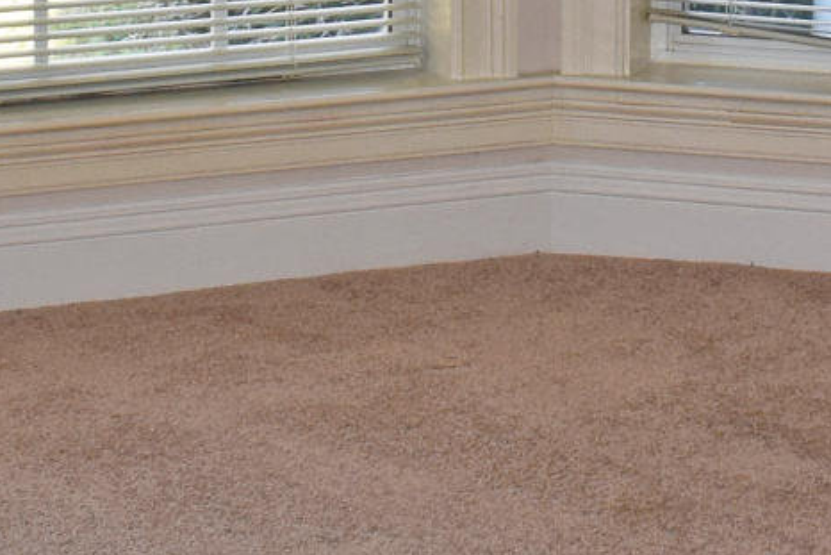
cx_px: 729
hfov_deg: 10.6
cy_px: -516
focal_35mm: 193
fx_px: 4456
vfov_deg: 6.9
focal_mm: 20
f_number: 5.6
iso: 250
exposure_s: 1/125
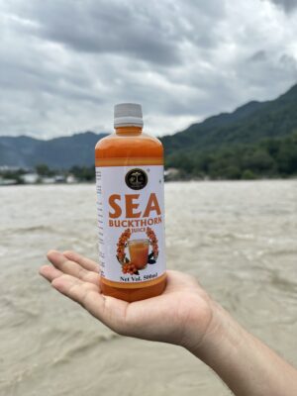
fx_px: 275
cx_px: 148
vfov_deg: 71.6
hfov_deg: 56.8
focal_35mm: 24
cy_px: 198
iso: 80
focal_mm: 6.86
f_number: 1.78
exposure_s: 1/1949
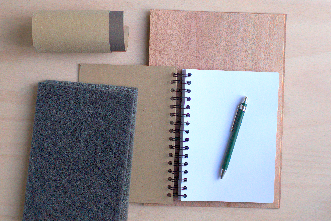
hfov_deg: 26.7
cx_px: 165
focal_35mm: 76
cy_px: 110
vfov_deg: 17.9
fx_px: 699
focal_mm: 50
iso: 800
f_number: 2.4
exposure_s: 1/20
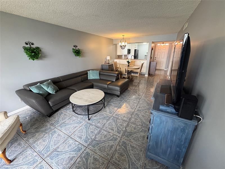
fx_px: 91
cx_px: 112
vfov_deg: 85.7
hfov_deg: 102.1
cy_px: 84
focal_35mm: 14
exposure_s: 1/60
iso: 320
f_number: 2.2
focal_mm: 2.22
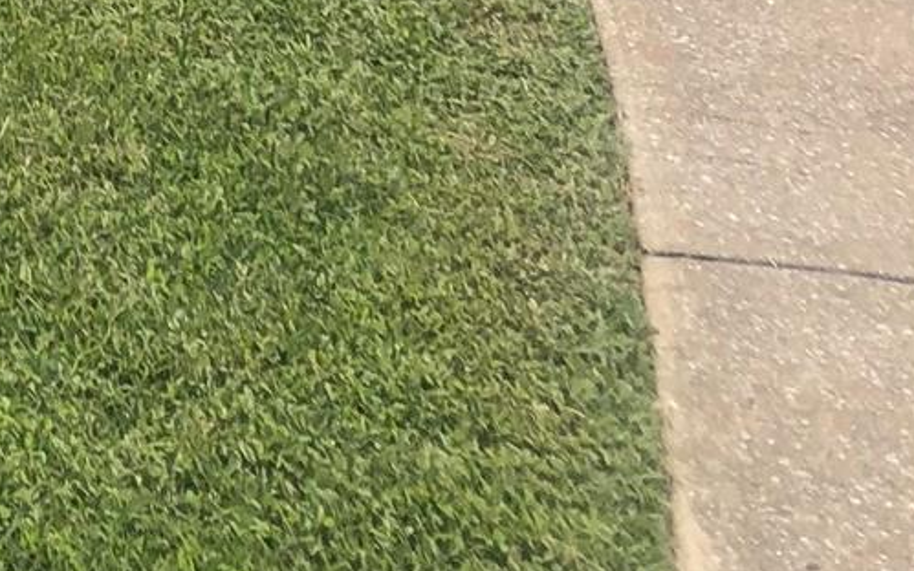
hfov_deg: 14.4
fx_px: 3413
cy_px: -959
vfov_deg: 8.5
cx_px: -381
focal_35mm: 137
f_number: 1.8
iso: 20
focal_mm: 3.99
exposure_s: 1/1919
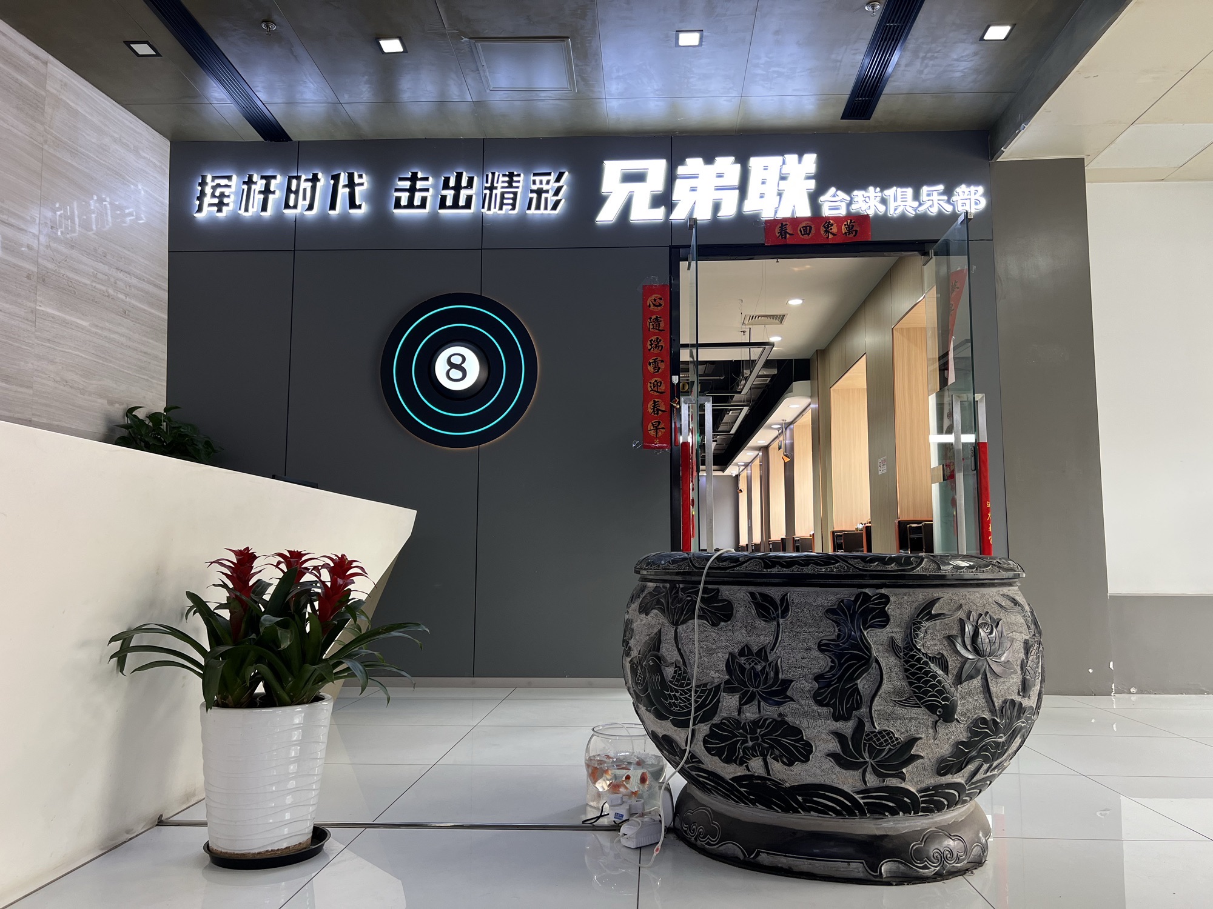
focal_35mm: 26
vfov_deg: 53.1
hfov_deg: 67.3
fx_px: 911
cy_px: 454
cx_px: 606
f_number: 1.5
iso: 50
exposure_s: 1/100
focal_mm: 5.7
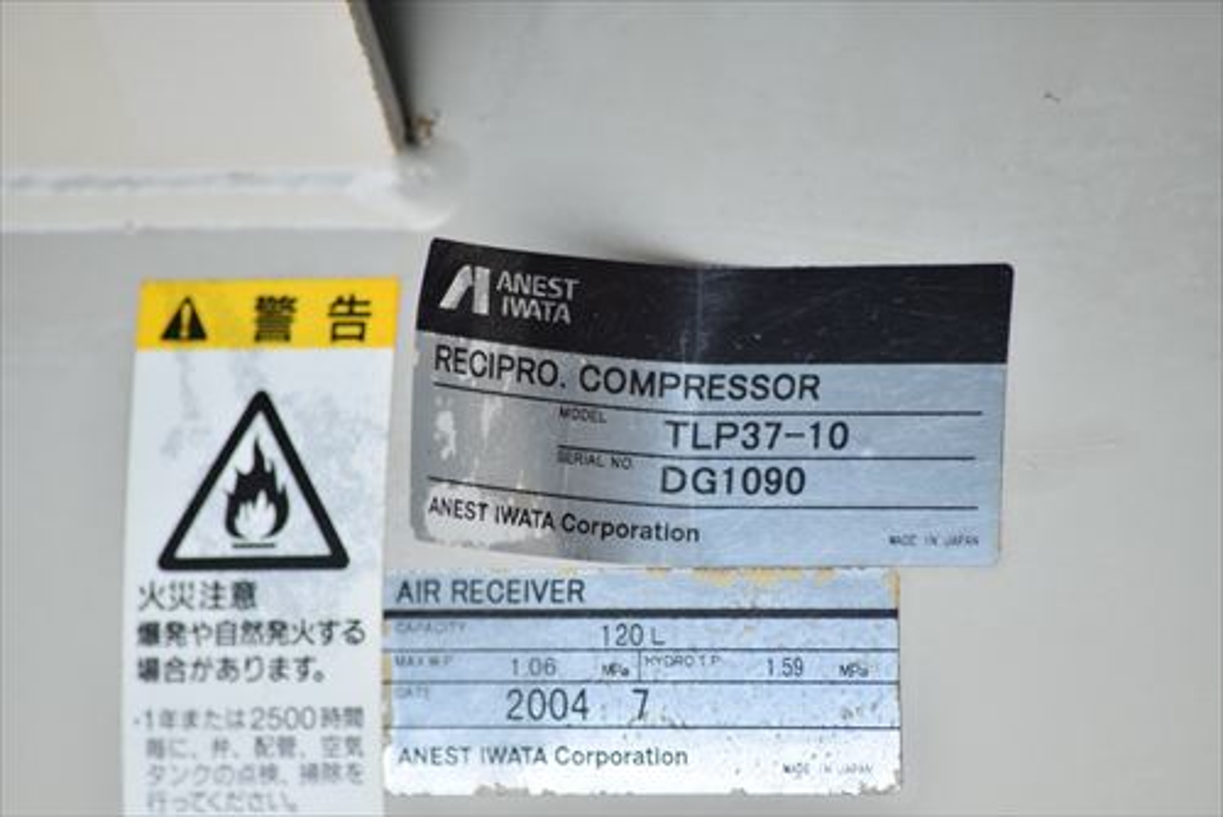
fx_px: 15296
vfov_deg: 3.1
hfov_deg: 4.6
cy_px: 408
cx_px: 612
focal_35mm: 450
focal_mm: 300
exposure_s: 1/2000
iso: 1250
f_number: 6.3
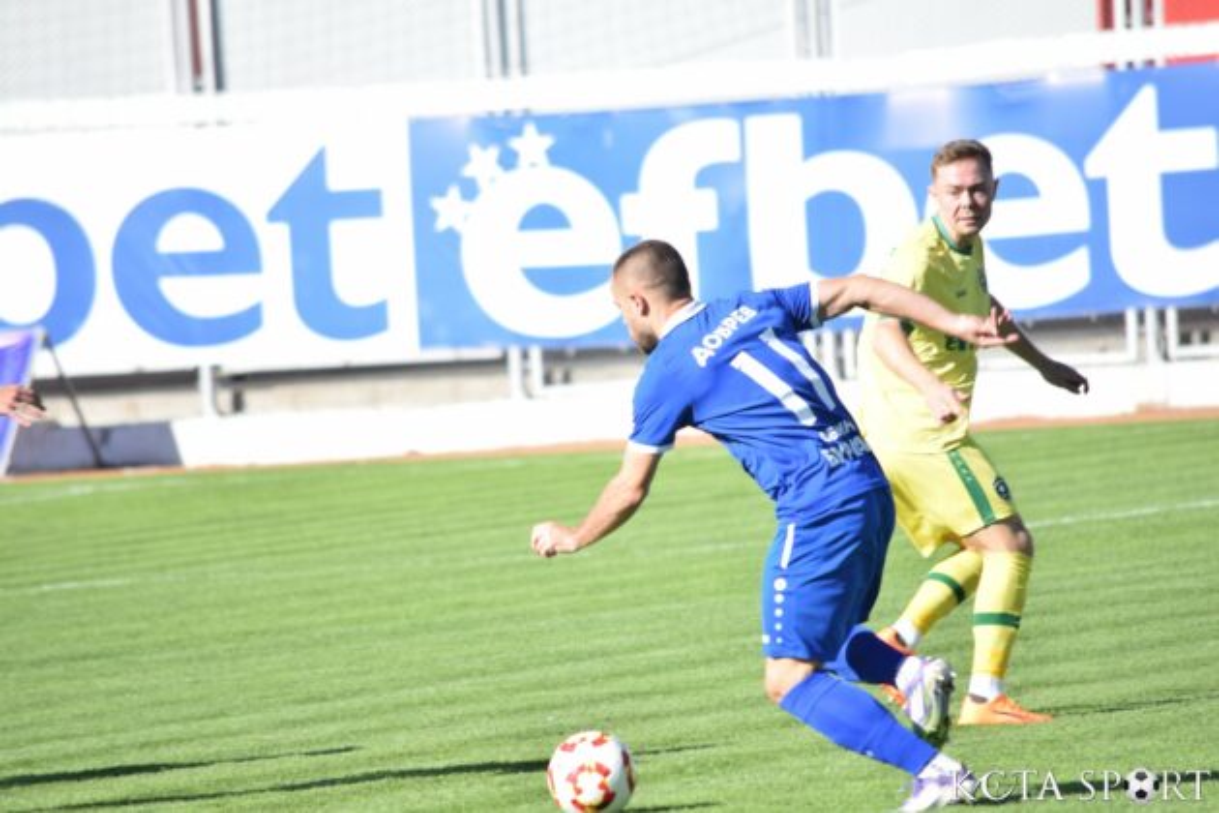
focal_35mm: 450
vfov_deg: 3.1
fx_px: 15236
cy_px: 406
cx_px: 610
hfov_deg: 4.6
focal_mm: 300
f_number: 5.6
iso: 400
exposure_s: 1/800
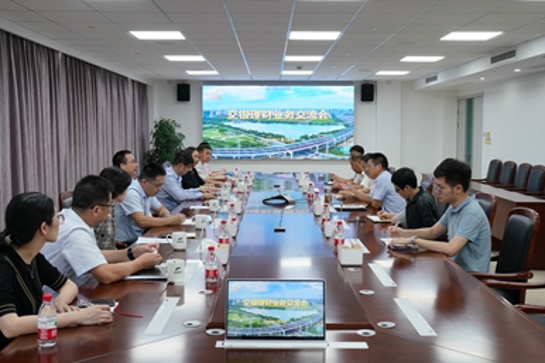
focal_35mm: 42
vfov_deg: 31.9
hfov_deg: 46.4
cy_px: 172
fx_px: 636
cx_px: 272
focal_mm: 36
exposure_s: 1/40
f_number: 8
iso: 1000
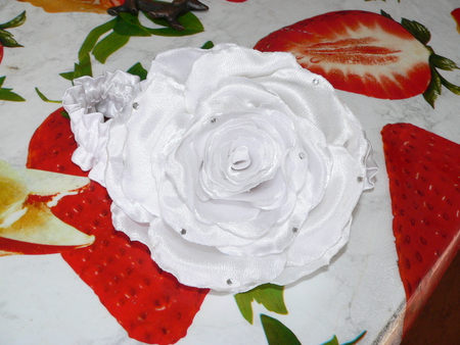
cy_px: 172
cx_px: 230
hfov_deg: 51.3
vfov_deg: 39.7
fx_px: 479
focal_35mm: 36
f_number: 4
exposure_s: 1/125
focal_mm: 6
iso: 200
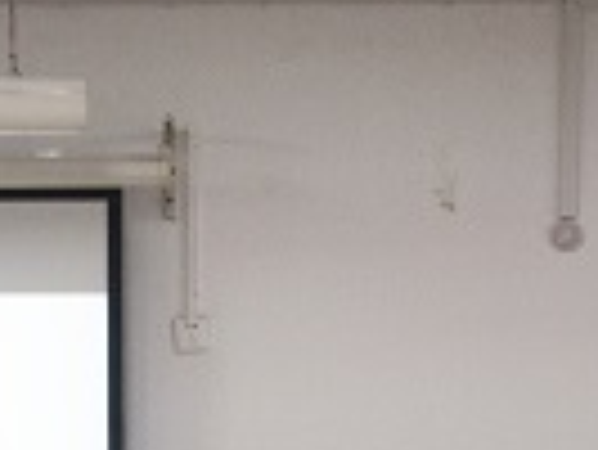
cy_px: 657
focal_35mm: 270
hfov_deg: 7.3
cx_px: 238
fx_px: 4669
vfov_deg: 5.5
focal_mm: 50
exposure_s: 1/90
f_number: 5
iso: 1600
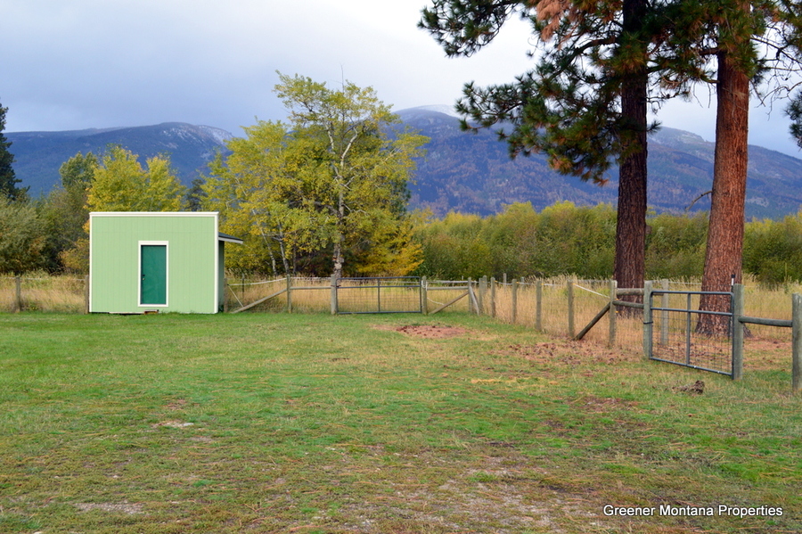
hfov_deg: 49.6
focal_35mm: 39
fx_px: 868
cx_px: 401
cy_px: 267
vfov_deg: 34.2
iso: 400
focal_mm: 26
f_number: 9
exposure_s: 1/100
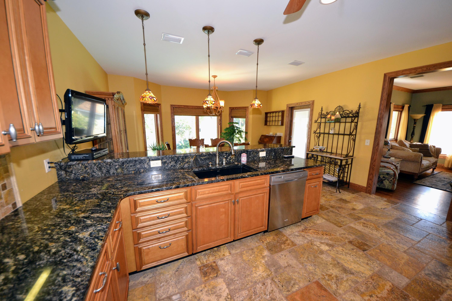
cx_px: 226
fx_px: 151
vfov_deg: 90.0
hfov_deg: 112.6
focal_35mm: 12
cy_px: 150
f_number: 4.5
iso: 640
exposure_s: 1/60
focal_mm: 8
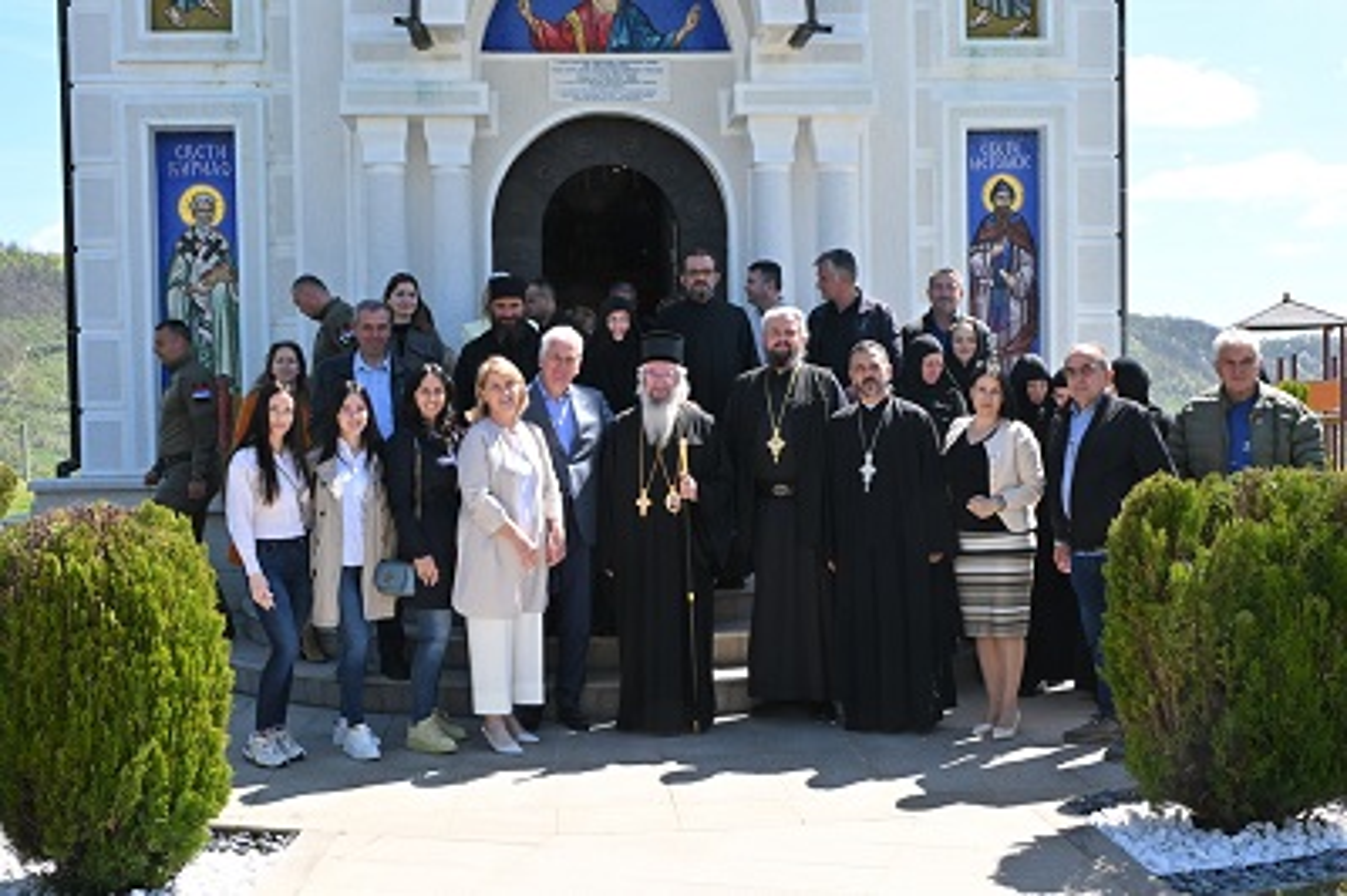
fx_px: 1570
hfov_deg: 46.4
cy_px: 448
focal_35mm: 42
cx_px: 674
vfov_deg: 31.8
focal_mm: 28
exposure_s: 1/200
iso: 400
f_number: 11
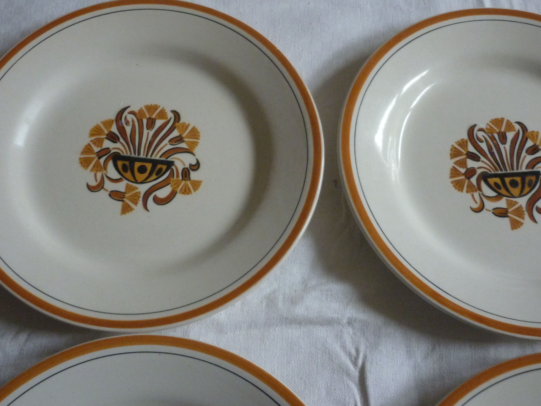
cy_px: 170
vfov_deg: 35.9
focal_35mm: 40
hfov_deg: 46.8
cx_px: 255
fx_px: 625
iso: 400
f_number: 2.8
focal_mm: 5.5
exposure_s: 1/20
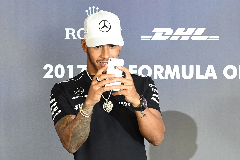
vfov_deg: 6.8
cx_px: 120
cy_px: 80
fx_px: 1350
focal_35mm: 202
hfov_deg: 10.2
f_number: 4.5
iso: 1000
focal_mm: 135
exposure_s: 1/60
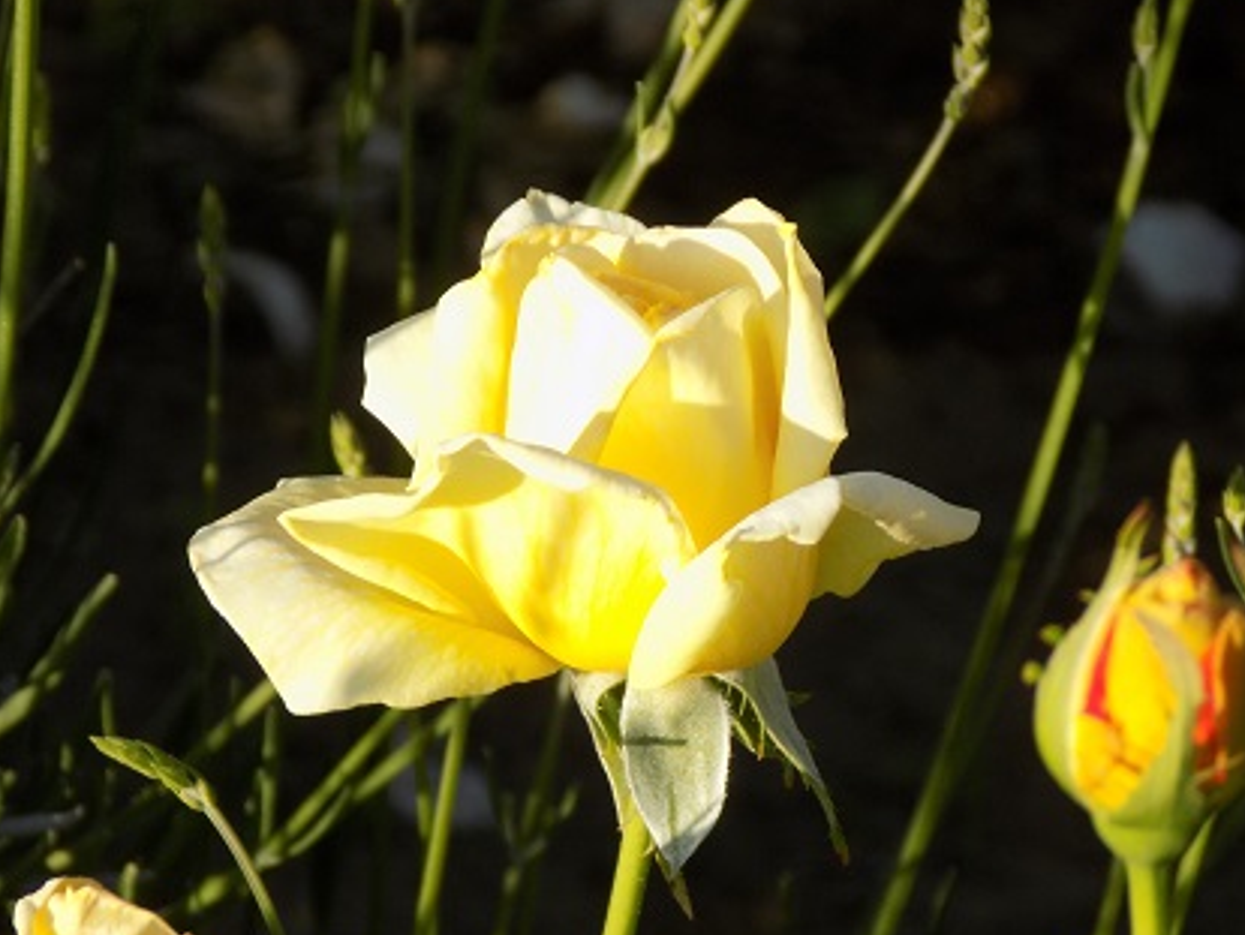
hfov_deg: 6.6
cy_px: 499
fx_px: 10796
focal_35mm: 300
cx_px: 607
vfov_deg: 5.0
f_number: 5.7
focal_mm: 46
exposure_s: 1/200
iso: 80
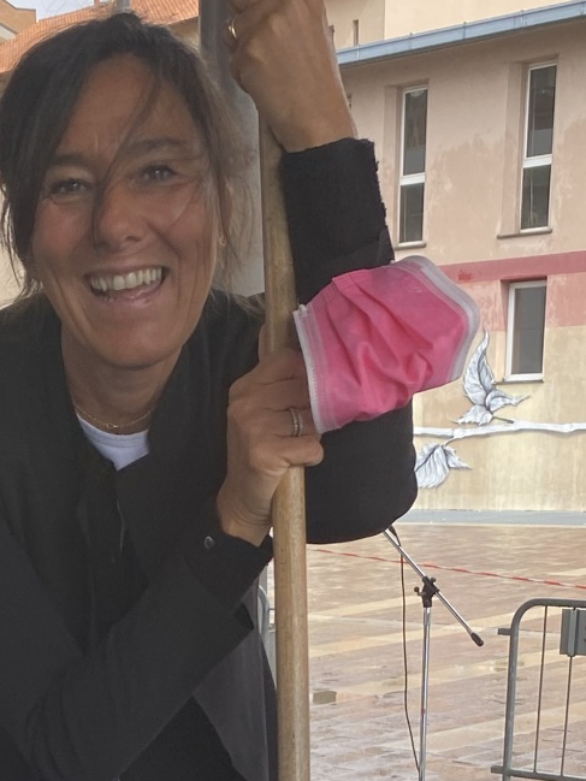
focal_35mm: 82
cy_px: 1028
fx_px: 1850
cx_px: 12
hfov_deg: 17.6
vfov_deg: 21.5
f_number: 1.8
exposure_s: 1/557
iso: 32
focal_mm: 4.25
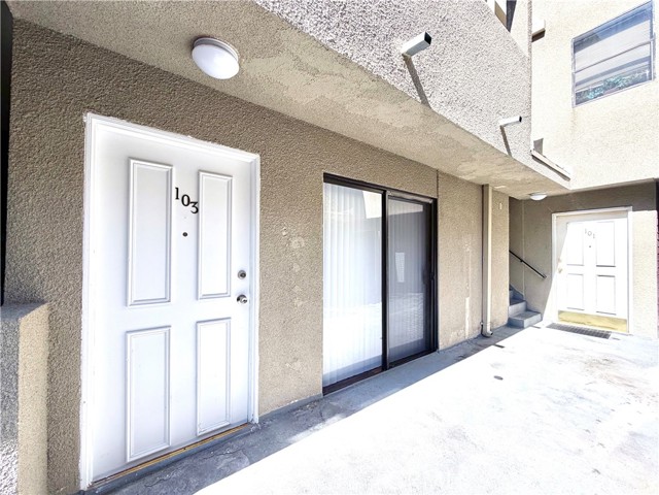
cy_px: 248
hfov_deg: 102.1
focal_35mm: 14
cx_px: 330
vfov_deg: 85.7
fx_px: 267
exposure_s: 1/770
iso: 40
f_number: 2.2
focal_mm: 2.22
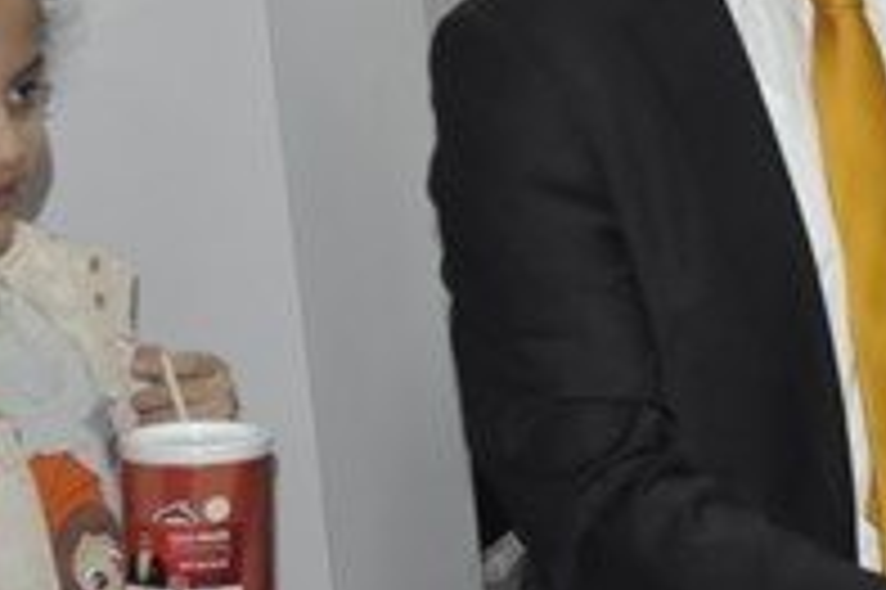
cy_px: 63
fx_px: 2189
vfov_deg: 15.2
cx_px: 810
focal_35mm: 89
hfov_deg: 22.3
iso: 1000
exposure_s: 1/60
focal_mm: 18
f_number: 4.5
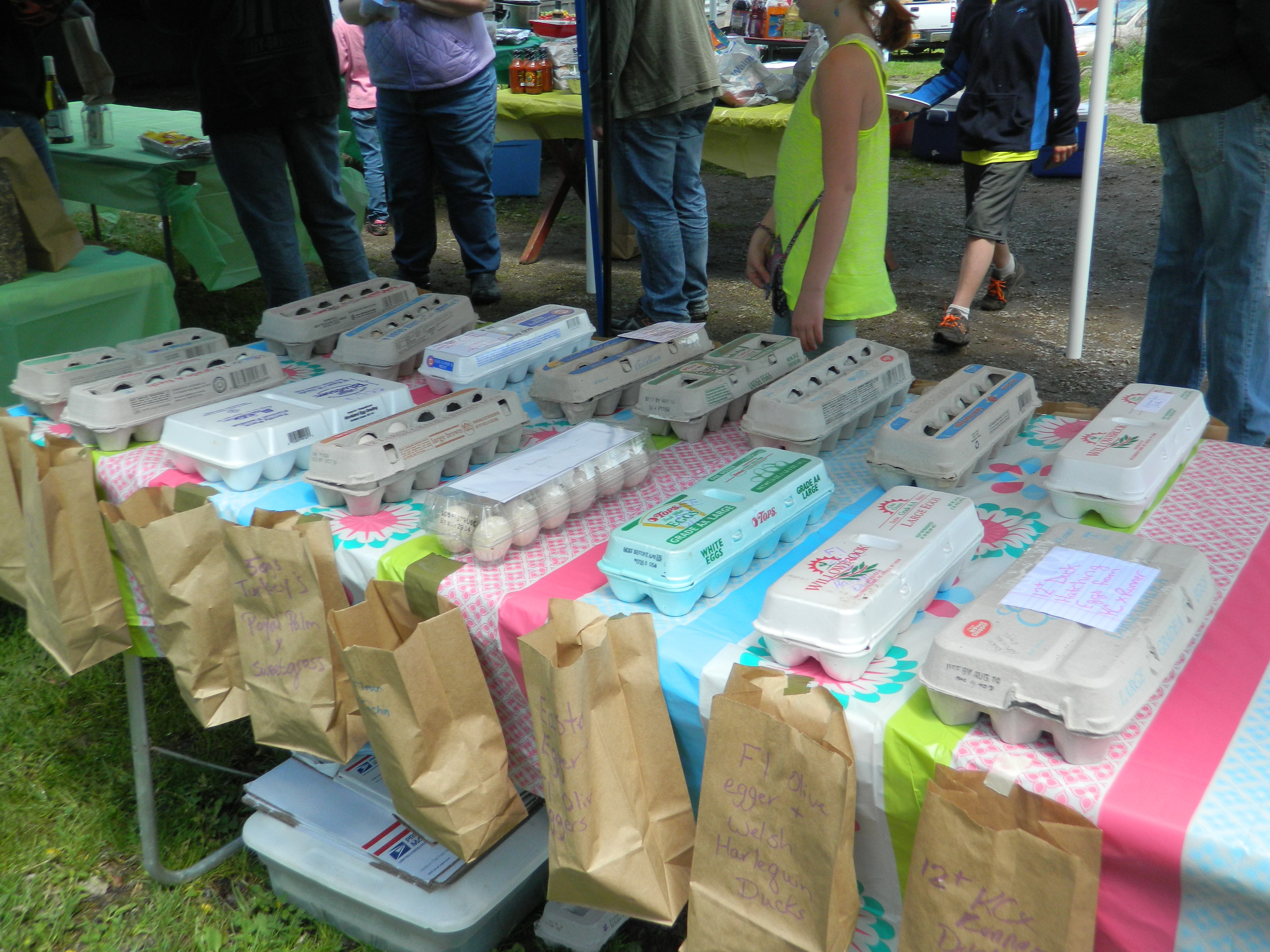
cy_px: 476
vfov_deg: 40.7
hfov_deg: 52.6
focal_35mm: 35
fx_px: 1284
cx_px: 635
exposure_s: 1/320
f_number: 3.3
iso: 140
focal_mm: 6.2
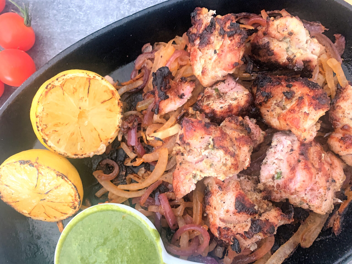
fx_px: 264
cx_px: 176
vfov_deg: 53.1
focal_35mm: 26
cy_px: 132
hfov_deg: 67.3
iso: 400
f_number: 1.8
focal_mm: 4.25
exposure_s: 1/40
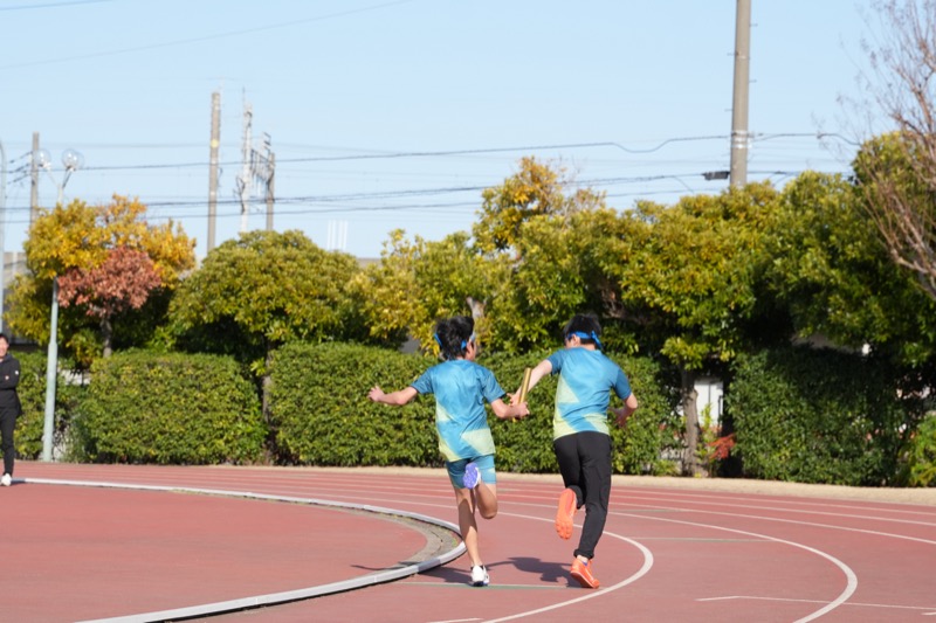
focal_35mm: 105
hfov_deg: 19.5
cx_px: 468
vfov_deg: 13.0
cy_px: 312
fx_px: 2729
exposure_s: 1/2500
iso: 640
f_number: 5.6
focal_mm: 70
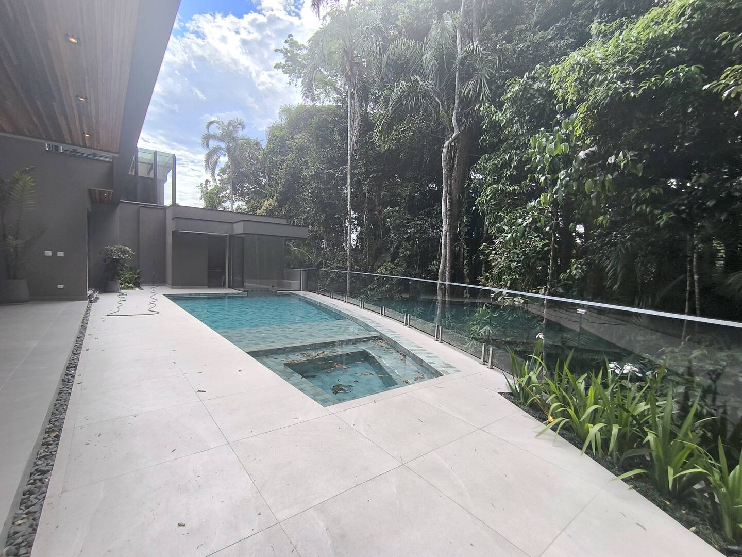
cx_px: 371
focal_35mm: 16
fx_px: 343
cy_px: 278
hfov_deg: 94.5
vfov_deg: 78.1
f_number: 2.2
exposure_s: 1/536
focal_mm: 1.65
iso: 50
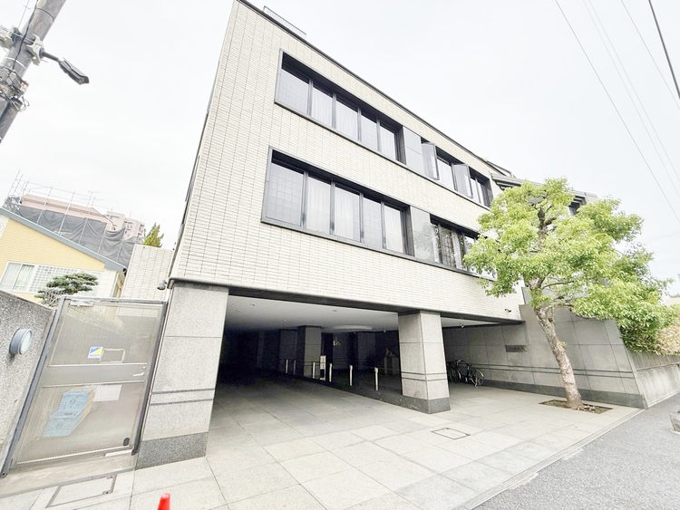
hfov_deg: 102.0
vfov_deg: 85.7
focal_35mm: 14
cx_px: 340
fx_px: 275
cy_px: 255
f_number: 2.2
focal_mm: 2.22
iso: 50
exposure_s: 1/177
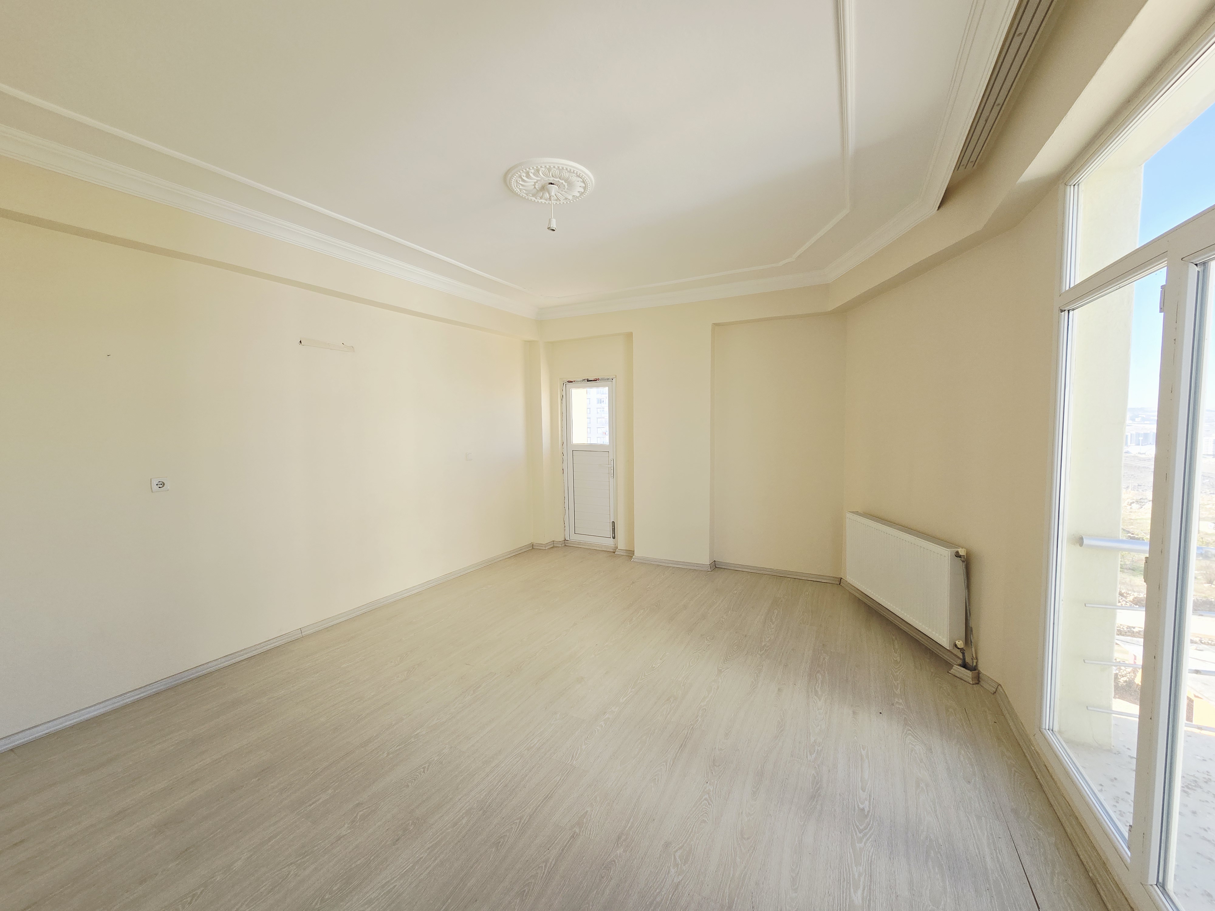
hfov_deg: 106.2
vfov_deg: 89.9
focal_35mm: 13
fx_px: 456
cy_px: 456
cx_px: 608
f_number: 2.2
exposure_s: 1/273
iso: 50
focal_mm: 2.2
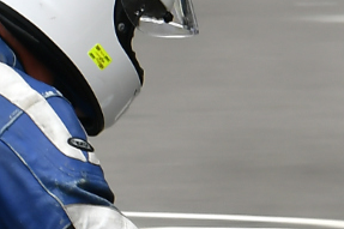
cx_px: 35
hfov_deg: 3.0
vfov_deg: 2.0
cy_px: 361
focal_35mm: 696
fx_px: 6647
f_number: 6.3
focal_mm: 70
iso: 125
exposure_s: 1/60
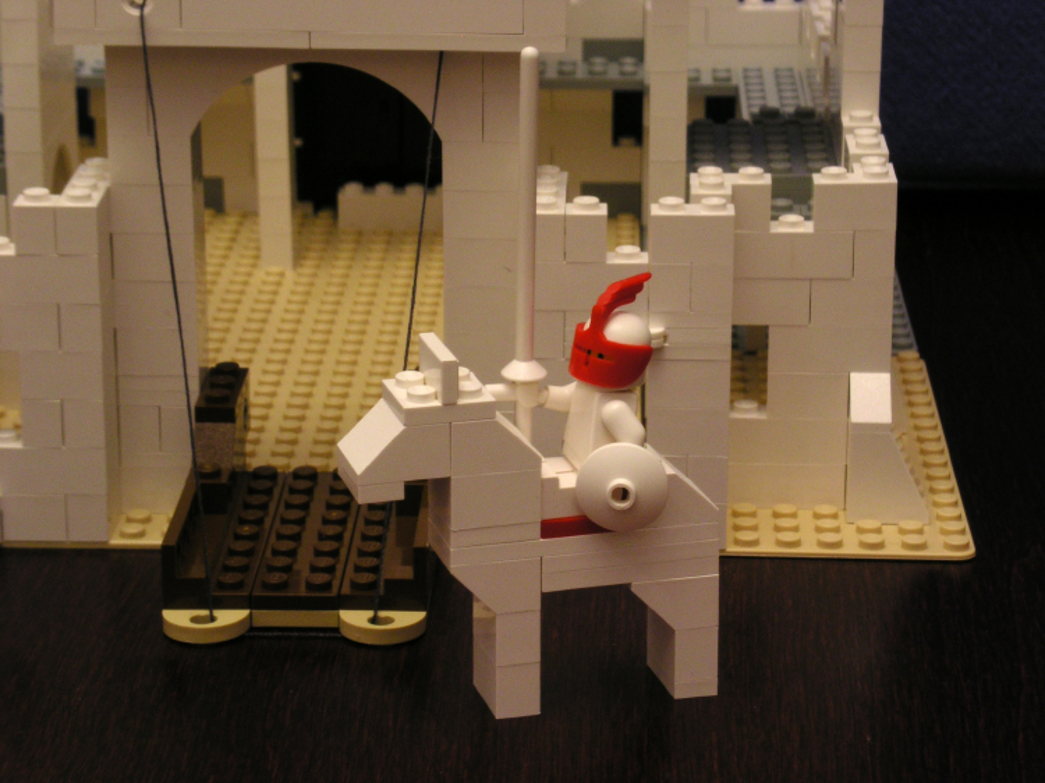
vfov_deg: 14.0
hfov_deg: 18.6
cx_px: 522
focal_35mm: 106
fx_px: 3199
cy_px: 392
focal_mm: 21.8
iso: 200
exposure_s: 1/2
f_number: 8
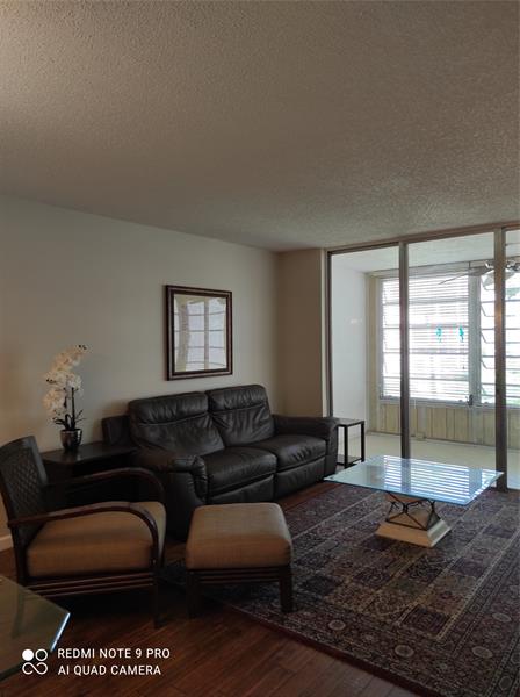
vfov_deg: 69.5
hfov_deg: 54.7
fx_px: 502
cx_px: 260
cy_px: 348
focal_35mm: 25
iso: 105
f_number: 1.89
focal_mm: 5.43
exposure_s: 1/30
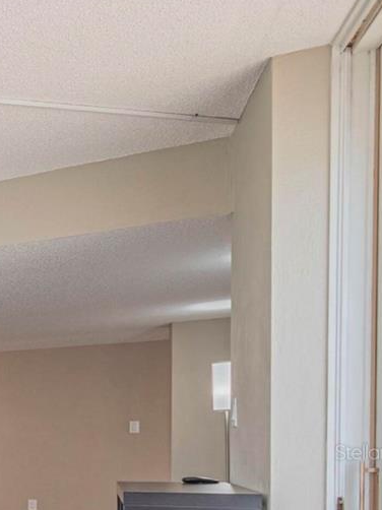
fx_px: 677
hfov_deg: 18.9
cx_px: -387
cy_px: 452
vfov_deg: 38.6
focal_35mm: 46
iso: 320
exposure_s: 1/160
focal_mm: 10
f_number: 7.1
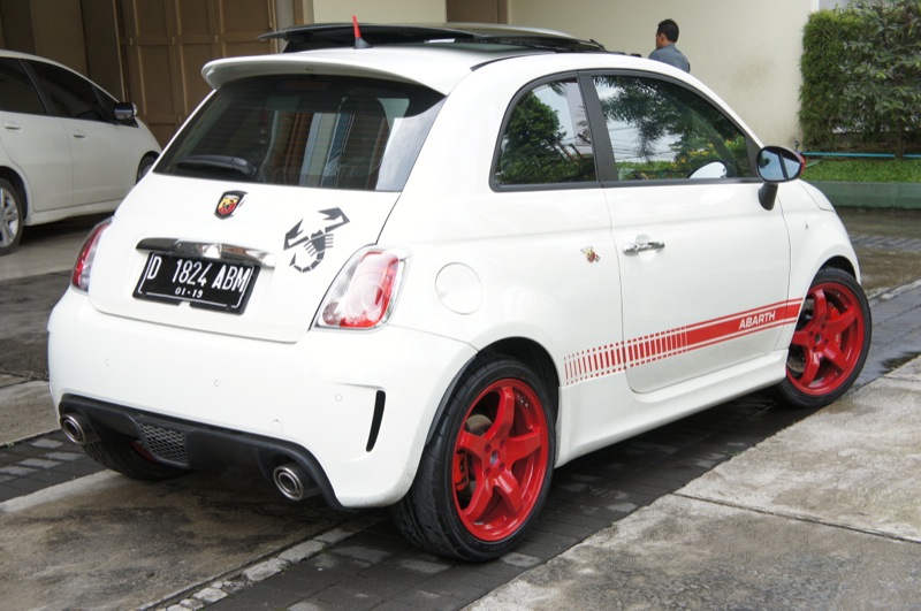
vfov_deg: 25.7
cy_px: 306
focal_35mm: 52
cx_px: 460
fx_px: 1341
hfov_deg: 37.9
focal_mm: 35
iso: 200
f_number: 5.6
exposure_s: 1/100
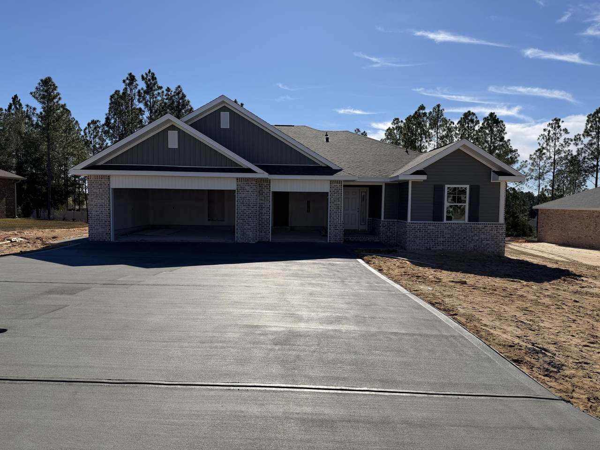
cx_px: 300
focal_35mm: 24
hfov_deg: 71.6
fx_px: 416
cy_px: 225
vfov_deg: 56.8
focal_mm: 6.76
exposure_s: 1/9091
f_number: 1.78
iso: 80
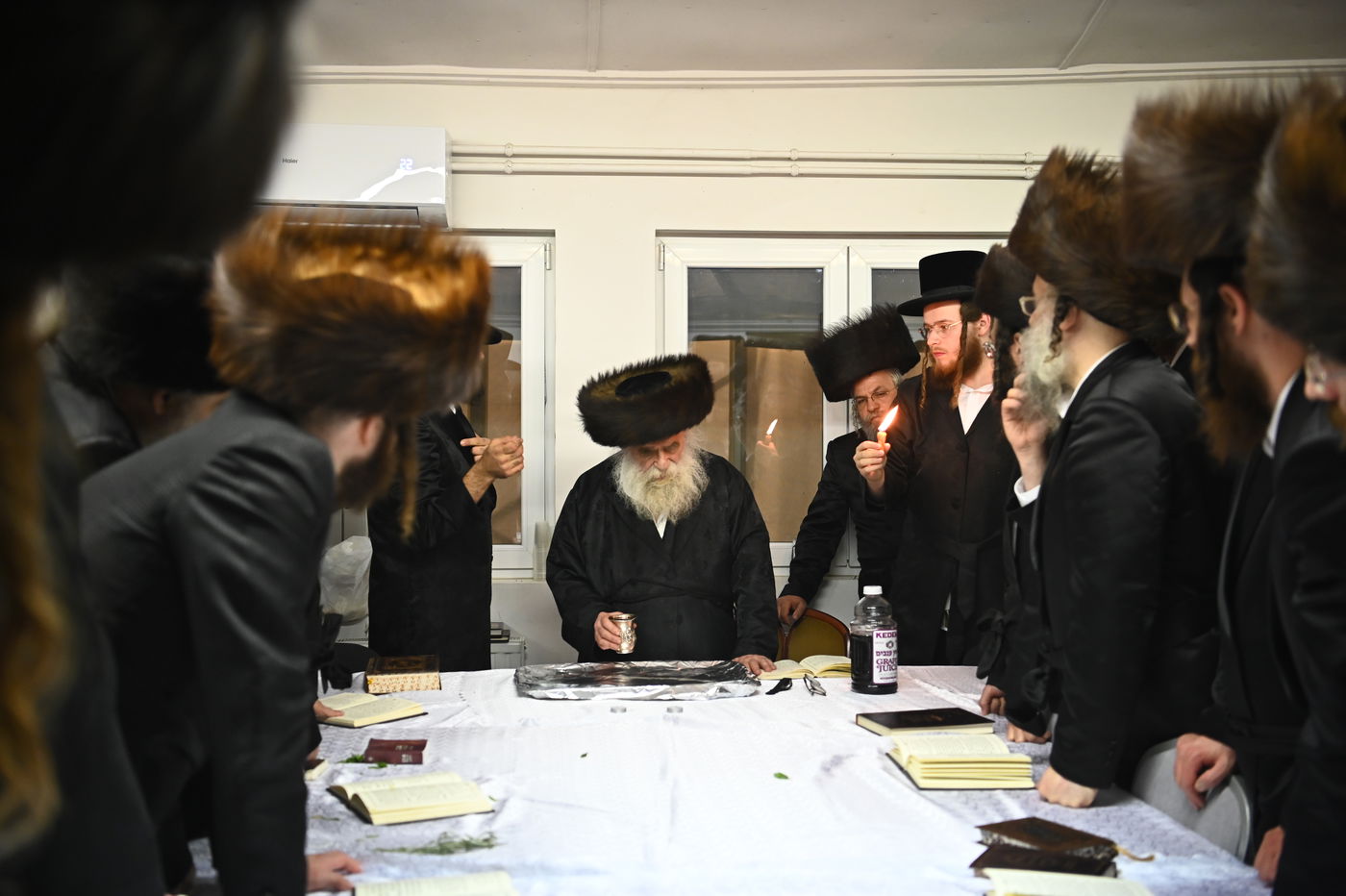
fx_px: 1644
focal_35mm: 44
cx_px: 673
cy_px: 448
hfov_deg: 44.5
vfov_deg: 30.5
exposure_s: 1/125
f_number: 2.8
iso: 2000
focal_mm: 44
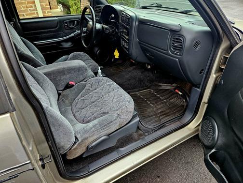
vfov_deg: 58.9
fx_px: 161
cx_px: 122
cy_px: 92
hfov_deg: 73.9
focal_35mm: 23
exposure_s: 1/120
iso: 400
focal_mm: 5.4
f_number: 1.8
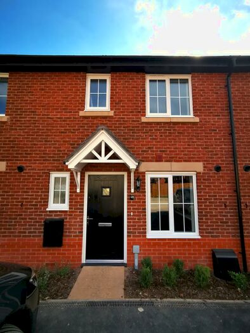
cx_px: 125
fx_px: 154
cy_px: 166
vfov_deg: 94.5
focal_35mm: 16
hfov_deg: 78.1
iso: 50
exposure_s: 1/620
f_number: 2.2
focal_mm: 2.35
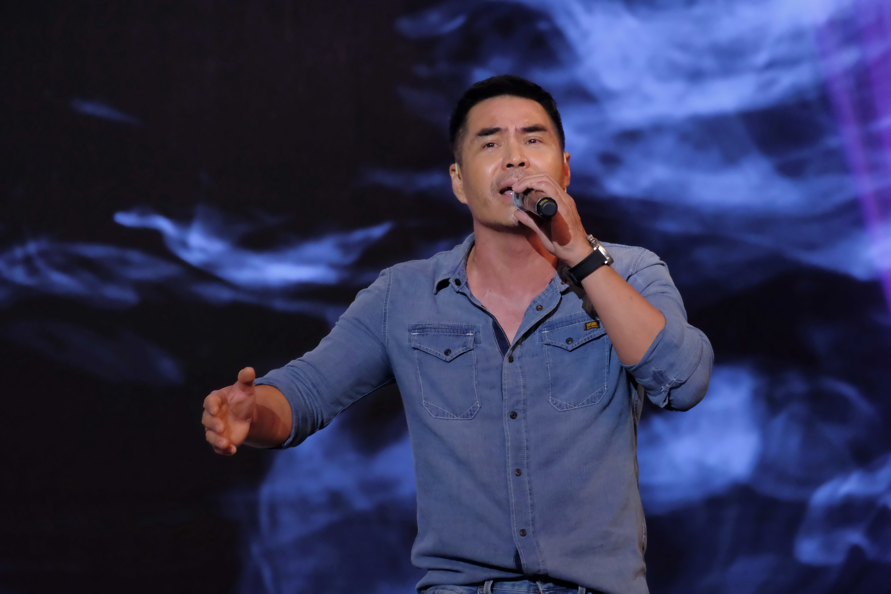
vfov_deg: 5.7
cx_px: 446
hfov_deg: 8.5
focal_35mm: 243
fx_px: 6013
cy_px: 297
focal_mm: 161.8
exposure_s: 1/160
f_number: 6.2
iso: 3200
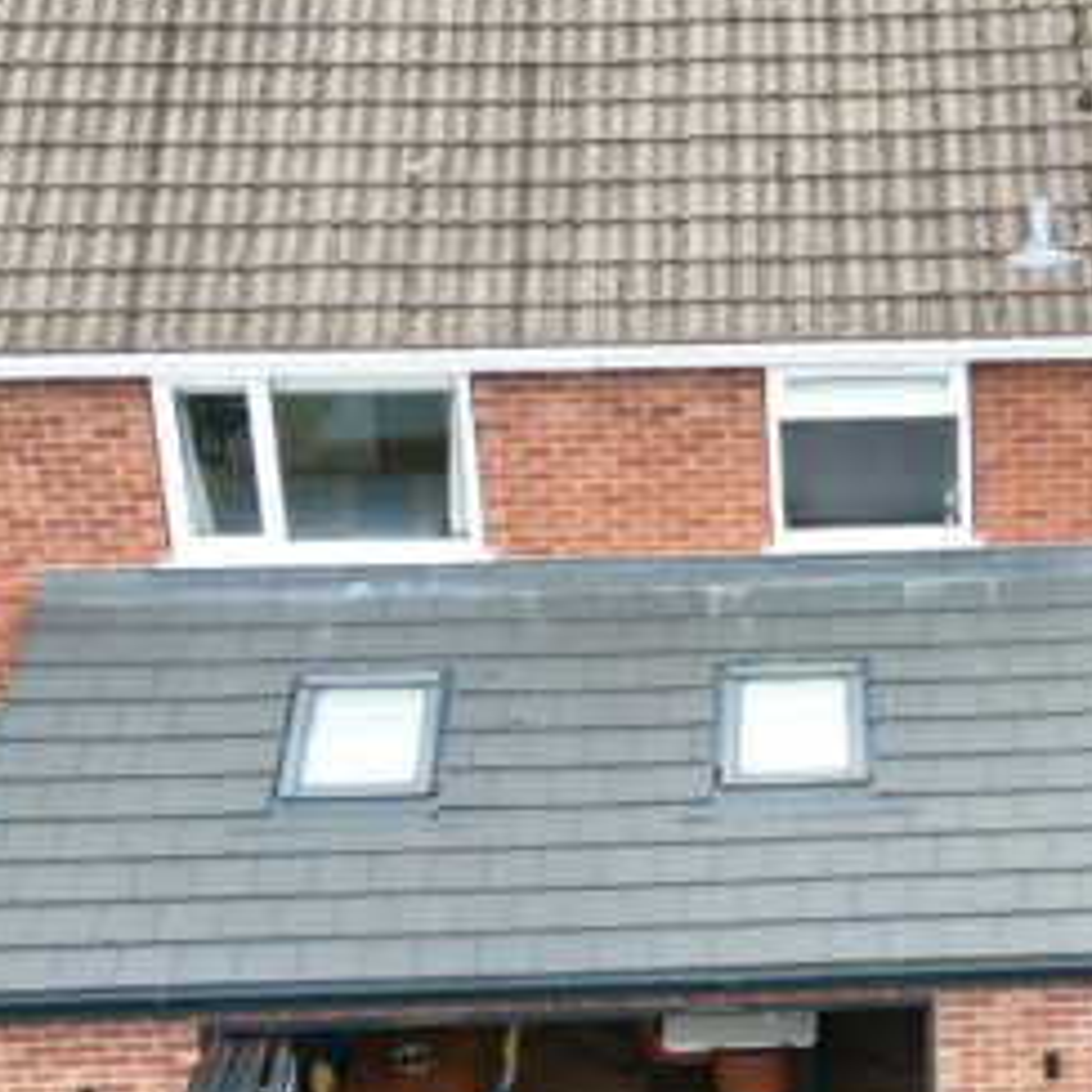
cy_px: 797
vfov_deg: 19.4
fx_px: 3176
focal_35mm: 89
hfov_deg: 18.9
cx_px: 1119
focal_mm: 6.72
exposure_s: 1/1500
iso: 200
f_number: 1.7
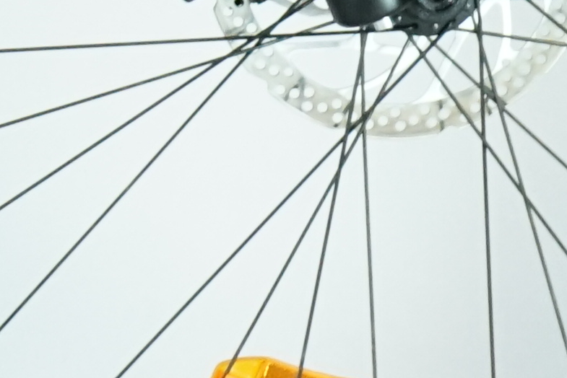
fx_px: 7704
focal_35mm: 489
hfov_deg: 4.1
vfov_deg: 2.8
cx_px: -899
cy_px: -303
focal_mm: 64
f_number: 5.6
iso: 2500
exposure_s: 1/200
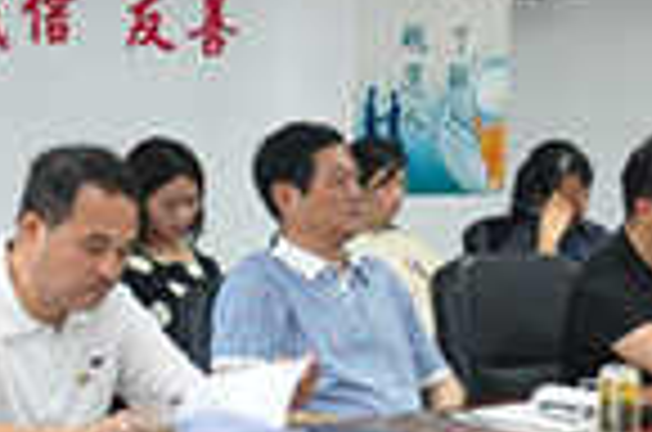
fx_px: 2187
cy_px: 439
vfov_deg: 11.2
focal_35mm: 121
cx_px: 899
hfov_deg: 15.9
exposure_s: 1/125
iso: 2000
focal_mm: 18
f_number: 5.6
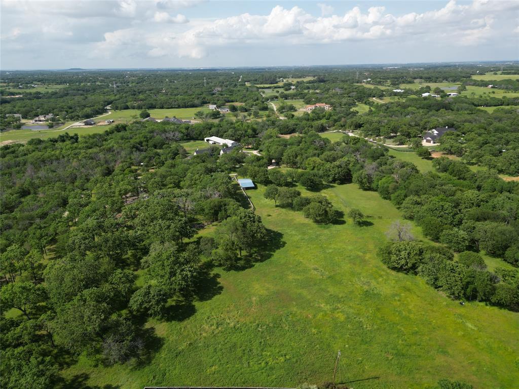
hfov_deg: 71.6
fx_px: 360
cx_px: 260
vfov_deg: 56.8
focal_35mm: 24
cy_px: 194
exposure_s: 1/2500
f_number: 1.7
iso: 120
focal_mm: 6.72
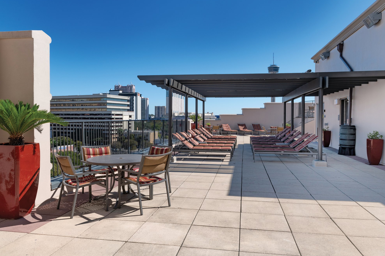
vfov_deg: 47.9
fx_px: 289
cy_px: 125
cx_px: 196
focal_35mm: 27
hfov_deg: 67.4
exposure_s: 1/400
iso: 200
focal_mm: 26
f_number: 11
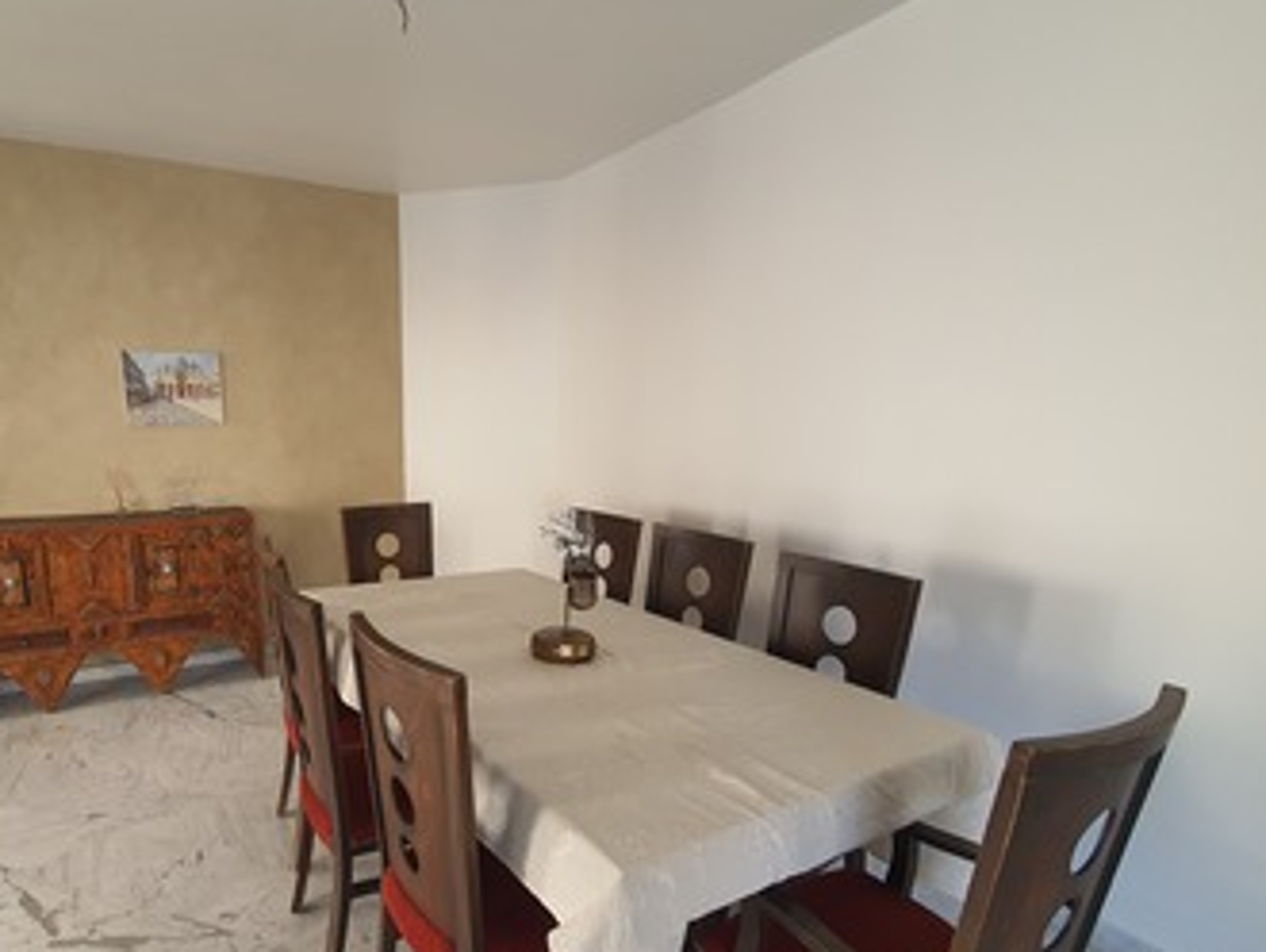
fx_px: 659
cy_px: 532
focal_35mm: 18
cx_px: 478
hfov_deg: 86.1
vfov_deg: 71.4
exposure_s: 1/50
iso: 160
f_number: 2.2
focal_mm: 1.8
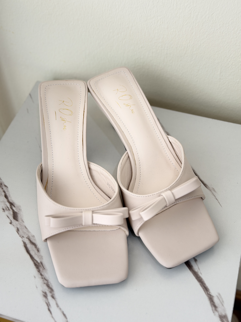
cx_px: 120
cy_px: 161
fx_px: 446
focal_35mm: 48
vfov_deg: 39.7
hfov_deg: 30.3
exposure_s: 1/241
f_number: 1.78
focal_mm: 6.76
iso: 64
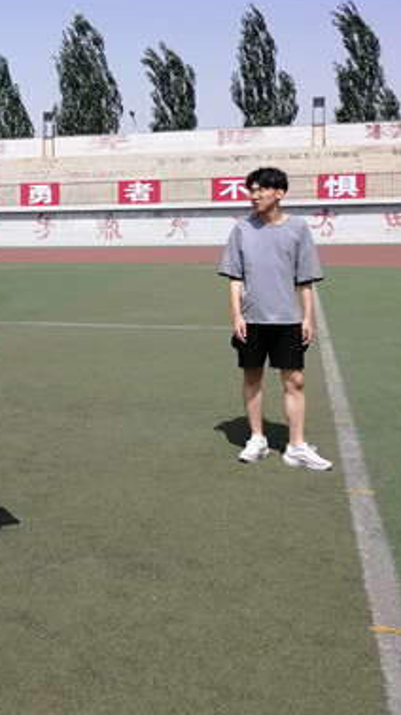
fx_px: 909
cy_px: 306
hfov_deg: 23.8
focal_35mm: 48
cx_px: 2
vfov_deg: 42.8
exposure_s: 1/980
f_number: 2.2
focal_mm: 3.81
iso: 50
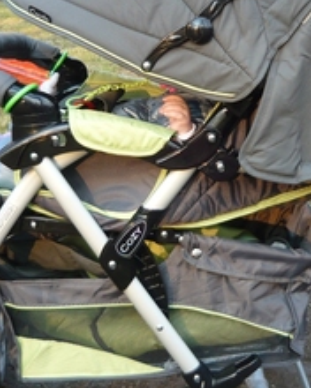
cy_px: 132
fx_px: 759
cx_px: 150
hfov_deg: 23.1
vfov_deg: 28.5
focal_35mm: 66
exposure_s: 1/80
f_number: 2.8
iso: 100
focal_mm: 5.5
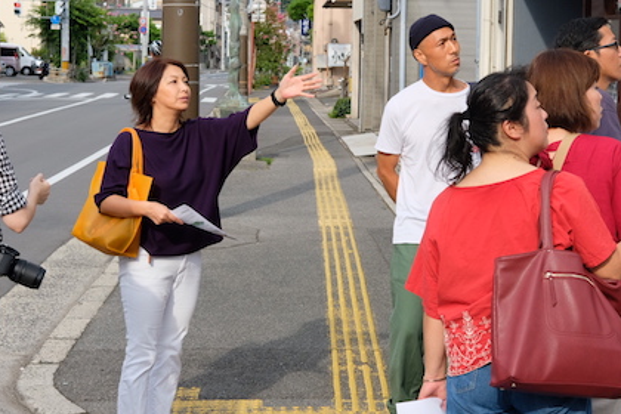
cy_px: 163
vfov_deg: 18.9
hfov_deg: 28.0
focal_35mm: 72
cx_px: 368
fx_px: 1242
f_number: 8
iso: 400
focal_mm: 35
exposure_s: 1/300
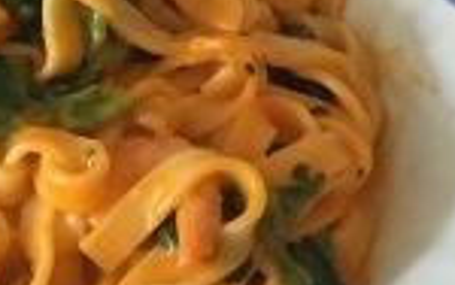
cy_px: -182
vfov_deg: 10.2
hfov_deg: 16.9
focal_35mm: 123
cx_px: 155
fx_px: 1526
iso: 200
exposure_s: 1/20
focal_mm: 4.15
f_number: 2.2
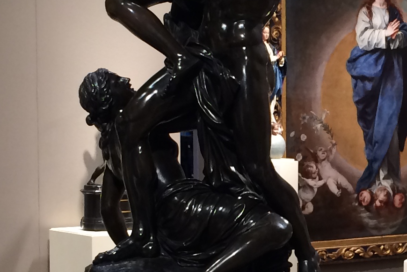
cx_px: 395
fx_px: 1323
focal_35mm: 117
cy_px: 215
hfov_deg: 17.1
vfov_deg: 11.7
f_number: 2.2
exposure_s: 1/30
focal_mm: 4.12
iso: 80
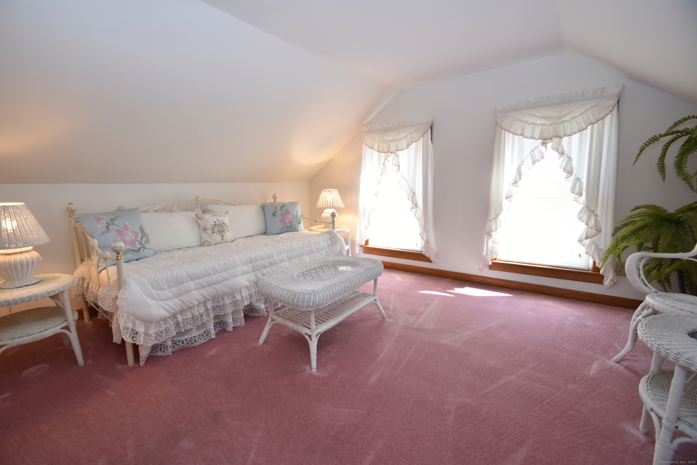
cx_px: 348
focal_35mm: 15
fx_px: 290
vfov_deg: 77.3
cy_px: 232
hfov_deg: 100.4
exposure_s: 1/60
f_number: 4
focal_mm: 10
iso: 400
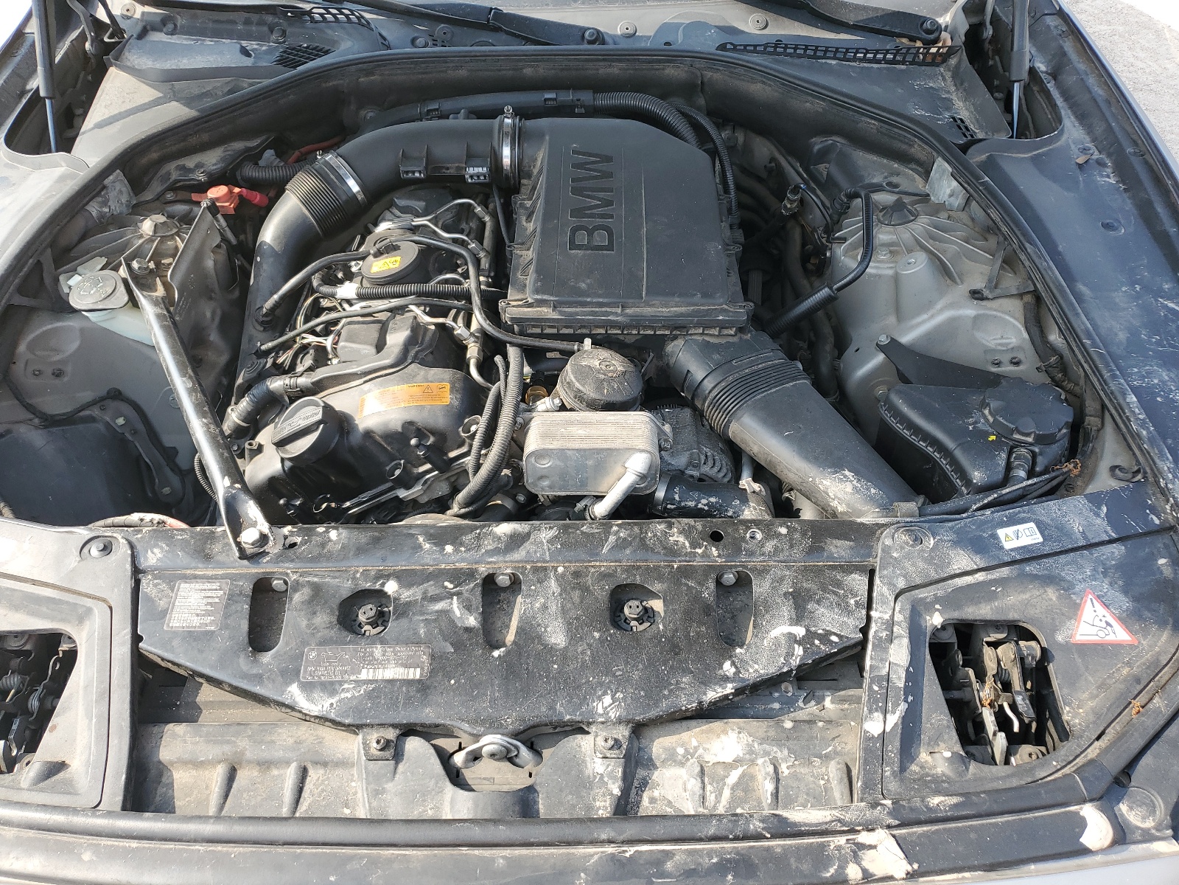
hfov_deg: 67.3
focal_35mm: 26
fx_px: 886
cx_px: 590
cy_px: 442
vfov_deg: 53.1
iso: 50
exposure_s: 1/588
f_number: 1.5
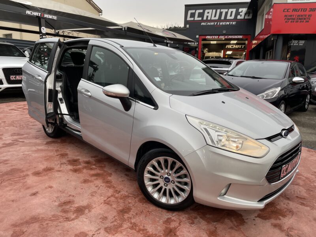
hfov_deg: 67.3
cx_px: 158
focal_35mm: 26
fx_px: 237
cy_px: 118
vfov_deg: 53.1
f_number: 1.6
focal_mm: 4.2
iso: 32
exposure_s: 1/121
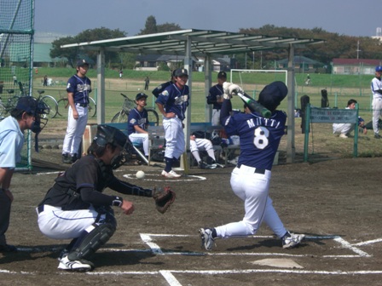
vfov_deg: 13.0
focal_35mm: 114
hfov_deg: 17.3
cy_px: 143
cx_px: 191
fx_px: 1258
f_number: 5.4
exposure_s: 1/400
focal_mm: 23.7
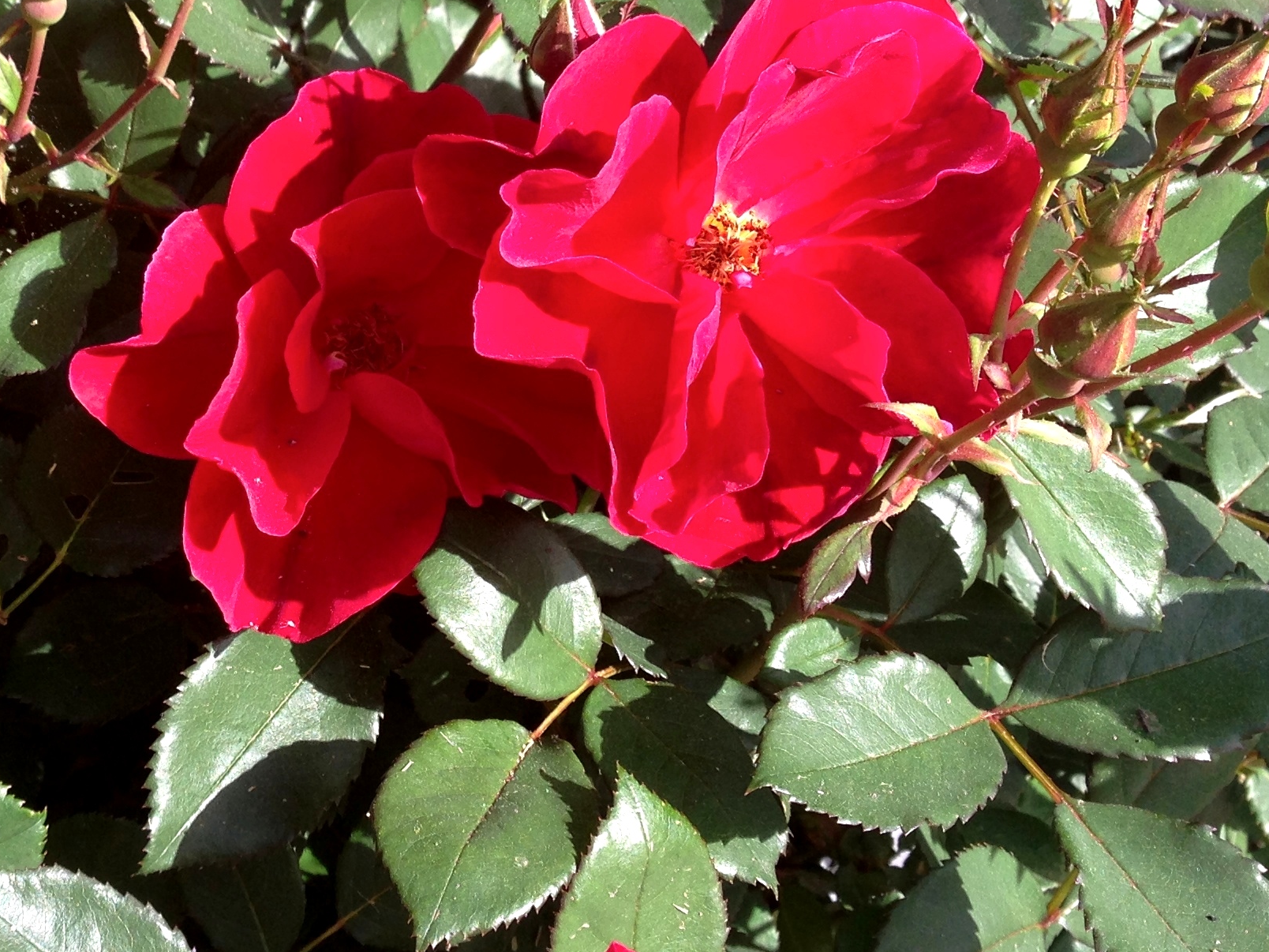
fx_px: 2456
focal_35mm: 67
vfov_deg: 21.7
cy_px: 223
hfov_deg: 28.6
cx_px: 339
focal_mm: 4.12
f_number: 2.4
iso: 50
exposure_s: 1/437
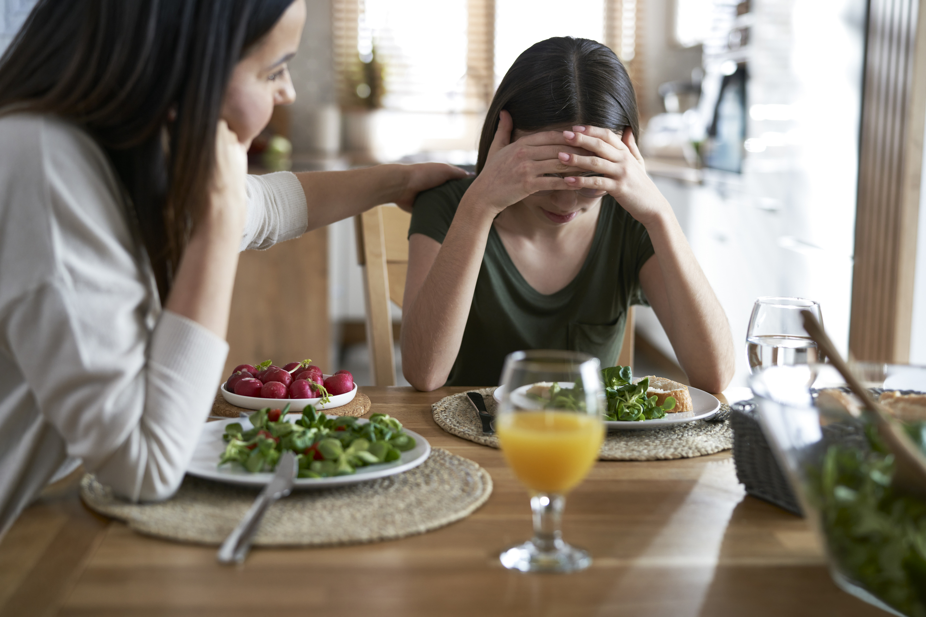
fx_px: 1286
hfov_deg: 39.6
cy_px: 308
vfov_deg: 27.0
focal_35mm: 50
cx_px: 463
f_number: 2
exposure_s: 1/80
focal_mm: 50
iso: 320
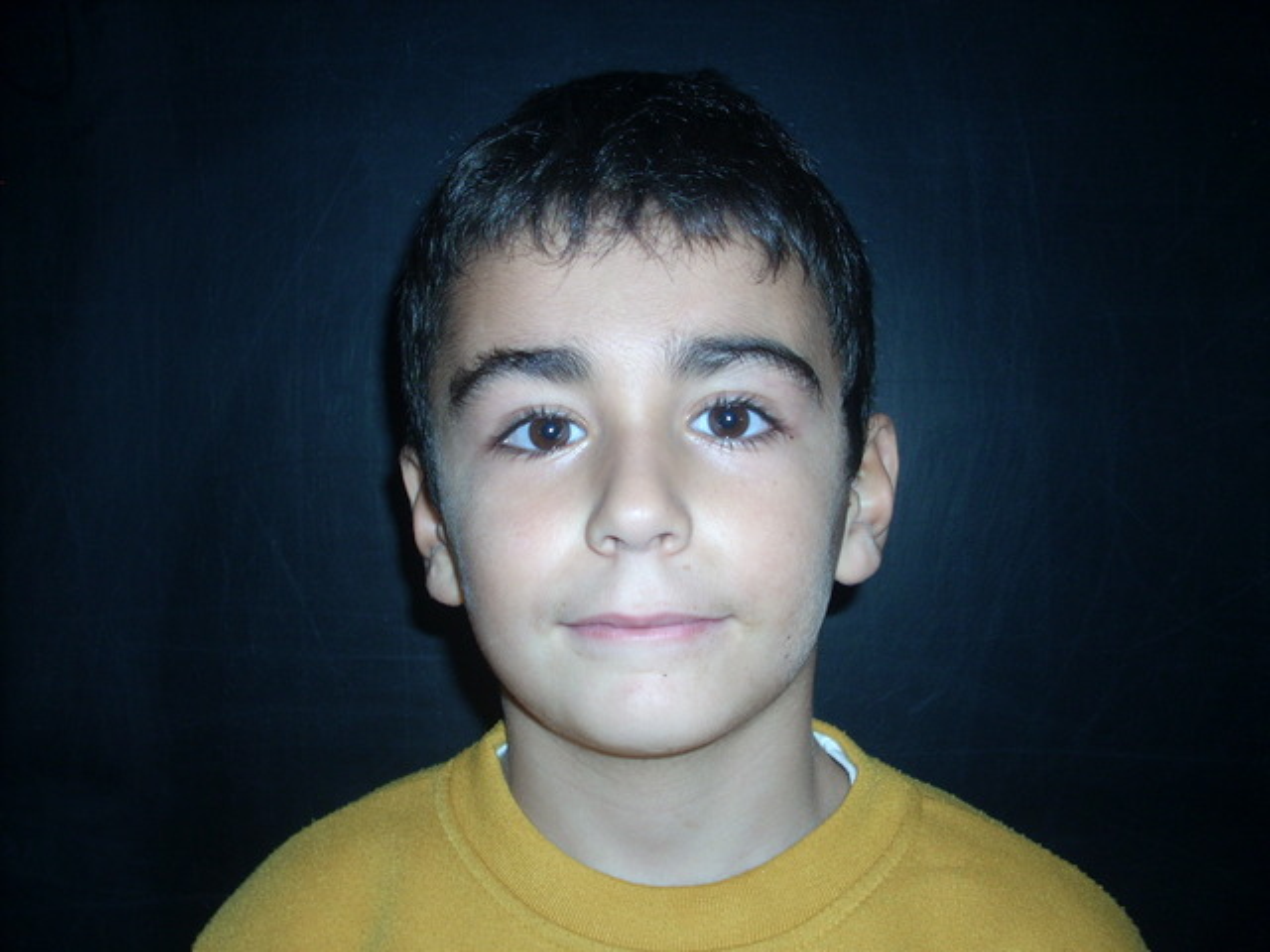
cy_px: 476
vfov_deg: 38.7
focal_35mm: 37
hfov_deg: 50.1
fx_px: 1357
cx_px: 635
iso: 64
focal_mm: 6.2
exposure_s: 1/60
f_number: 2.8
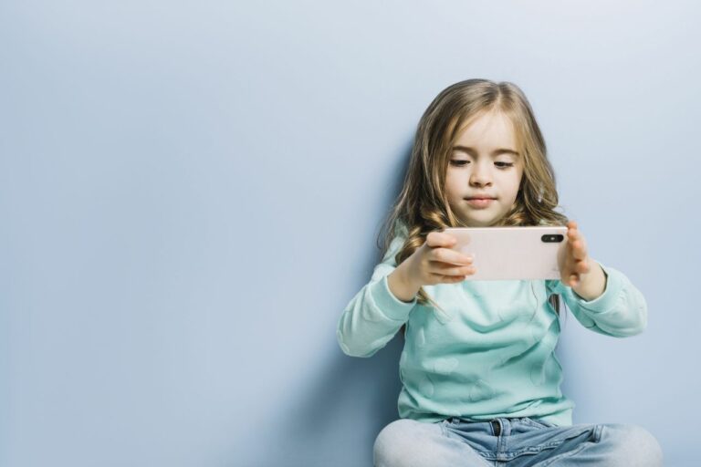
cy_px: 234
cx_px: 350
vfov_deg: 27.0
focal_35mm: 50
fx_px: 974
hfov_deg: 39.6
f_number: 4.5
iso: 200
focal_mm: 50
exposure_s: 1/160
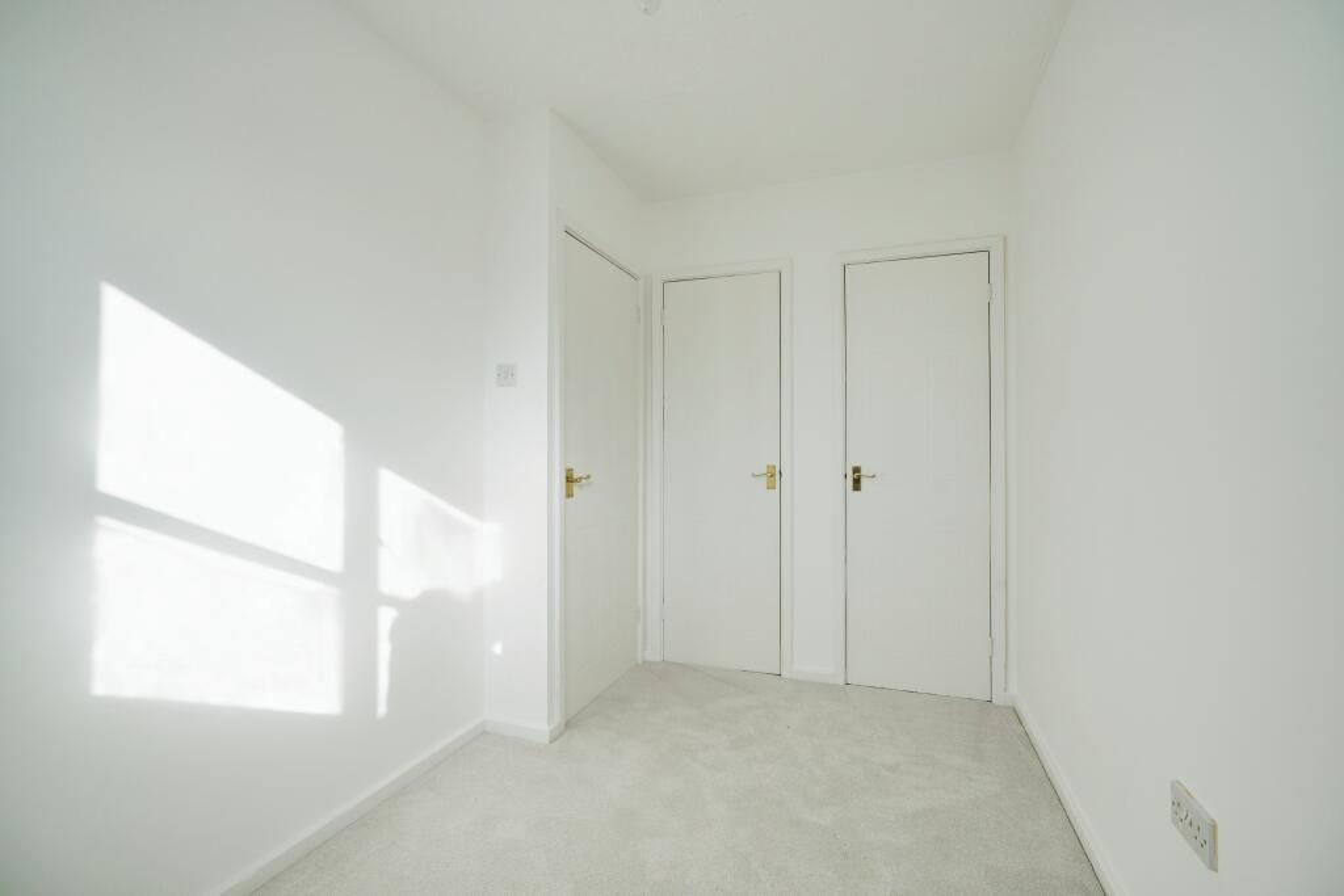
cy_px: 448
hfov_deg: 96.7
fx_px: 597
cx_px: 672
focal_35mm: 16
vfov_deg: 73.8
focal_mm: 16
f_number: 7.1
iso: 200
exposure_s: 1/250
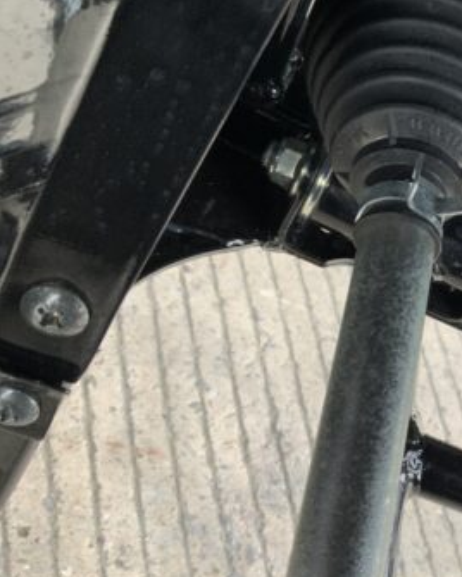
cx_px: 550
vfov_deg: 34.7
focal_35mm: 54
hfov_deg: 25.3
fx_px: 923
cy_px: 324
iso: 64
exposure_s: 1/122
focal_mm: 3
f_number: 1.8
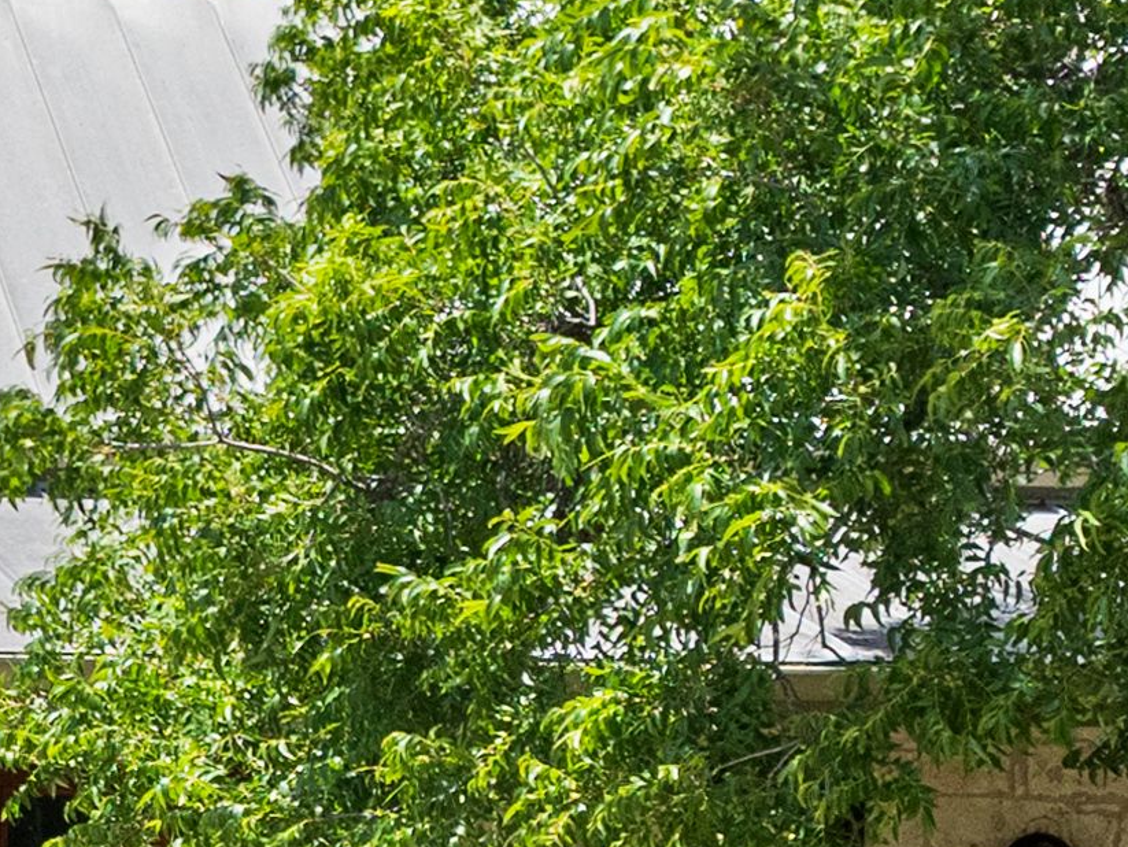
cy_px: 1182
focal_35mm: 154
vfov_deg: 9.4
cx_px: -510
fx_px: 5020
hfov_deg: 12.3
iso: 110
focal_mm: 12.29
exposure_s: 1/2000
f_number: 2.8
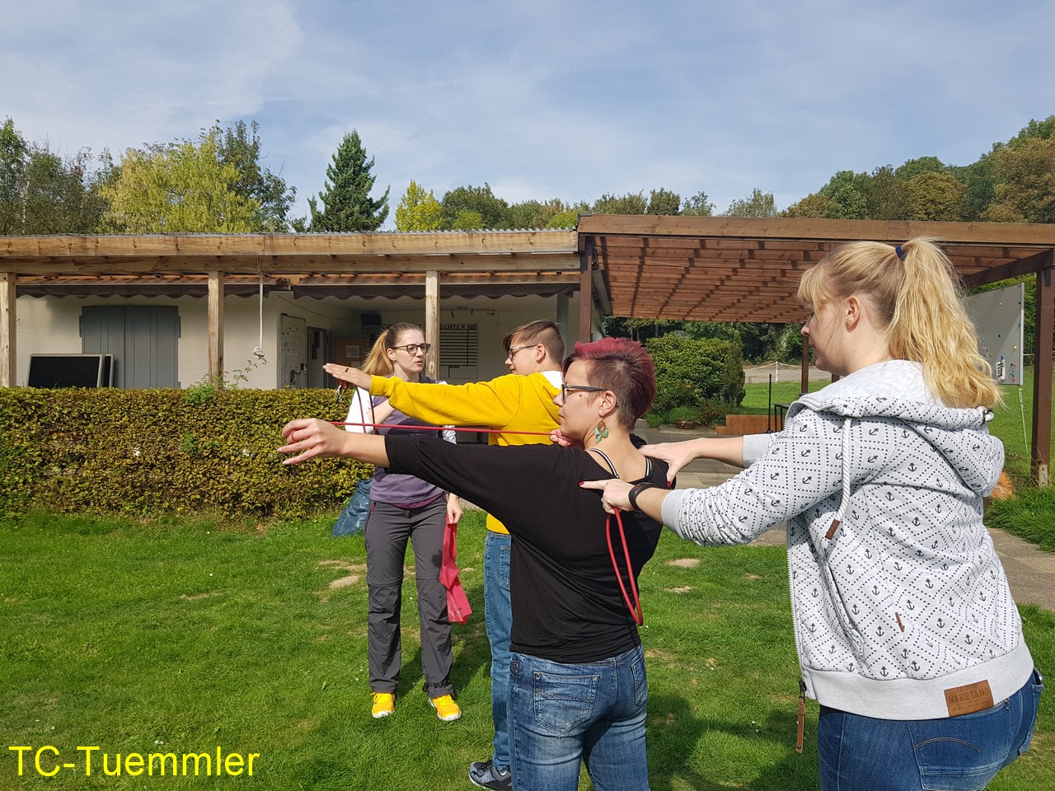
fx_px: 792
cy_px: 396
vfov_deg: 53.1
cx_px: 528
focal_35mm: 26
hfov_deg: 67.3
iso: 40
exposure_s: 1/2184
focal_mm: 4.2
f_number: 1.7
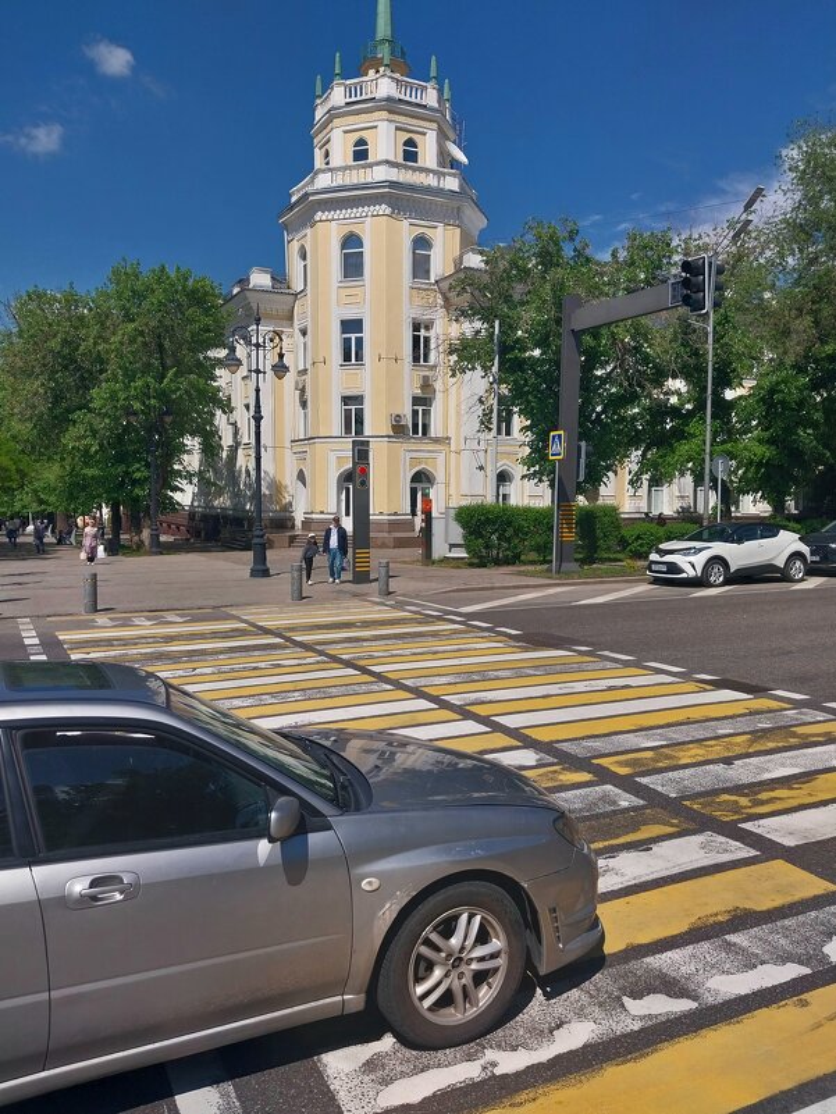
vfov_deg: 67.3
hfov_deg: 53.1
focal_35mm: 26
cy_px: 557
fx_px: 837
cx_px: 418
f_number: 1.8
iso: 20
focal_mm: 4
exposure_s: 1/1667
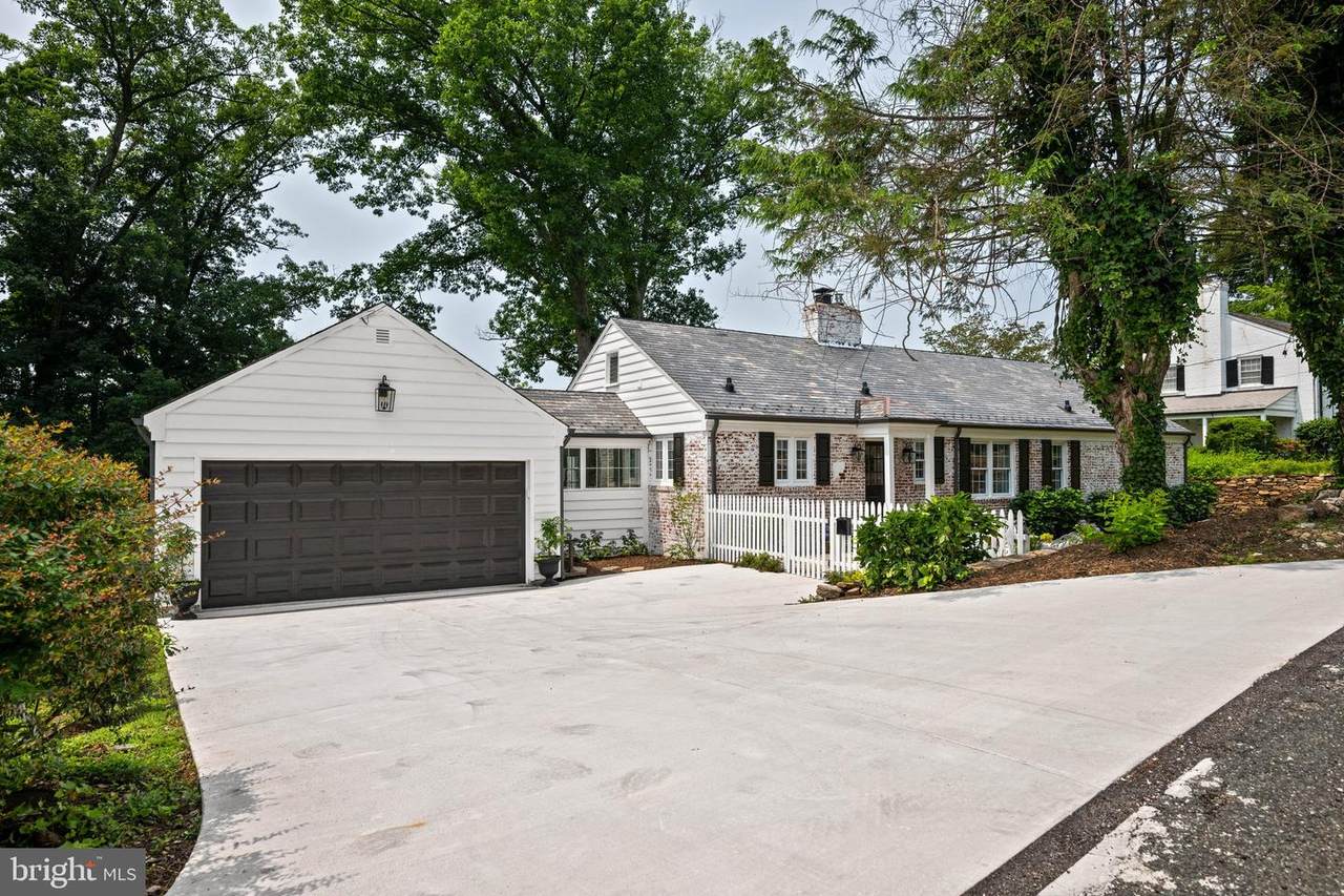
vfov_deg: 59.5
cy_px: 448
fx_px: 784
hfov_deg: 81.2
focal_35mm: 21
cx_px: 672
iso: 200
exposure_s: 1/1000
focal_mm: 21
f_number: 5.6
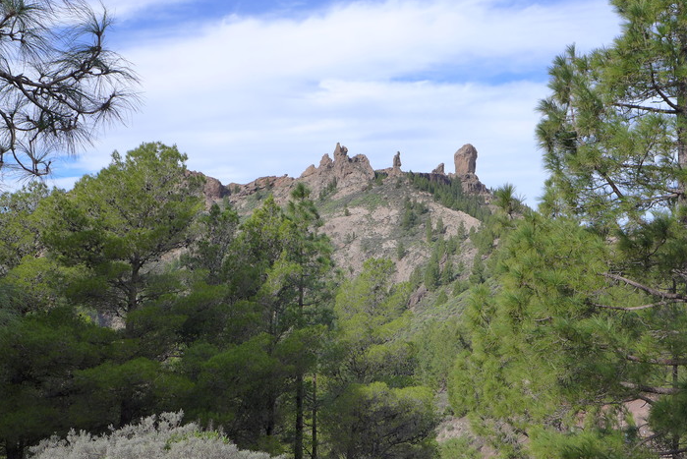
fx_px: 687
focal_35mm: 36
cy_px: 232
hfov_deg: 53.1
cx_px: 351
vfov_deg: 36.9
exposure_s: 1/1600
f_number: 2.8
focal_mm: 6.9
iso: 125
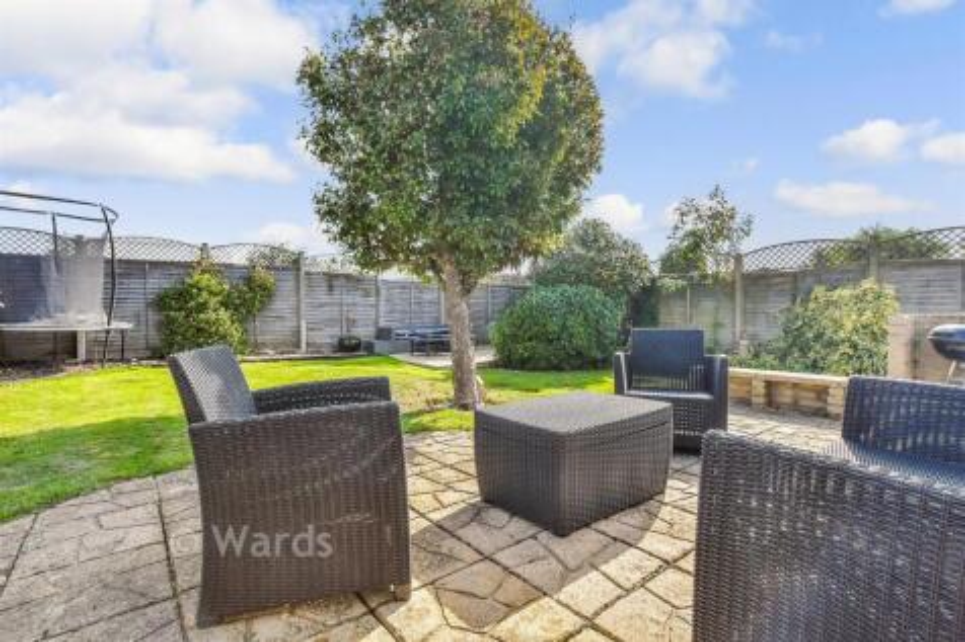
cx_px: 482
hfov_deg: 71.5
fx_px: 670
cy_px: 321
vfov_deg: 51.3
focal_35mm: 25
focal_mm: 17
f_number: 8
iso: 160
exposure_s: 1/160
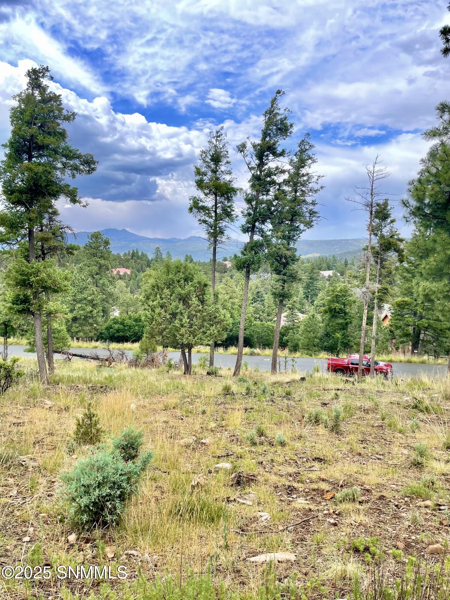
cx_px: 225
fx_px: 451
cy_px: 300
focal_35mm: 26
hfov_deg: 53.1
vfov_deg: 67.3
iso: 32
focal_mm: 4.2
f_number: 1.6
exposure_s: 1/744
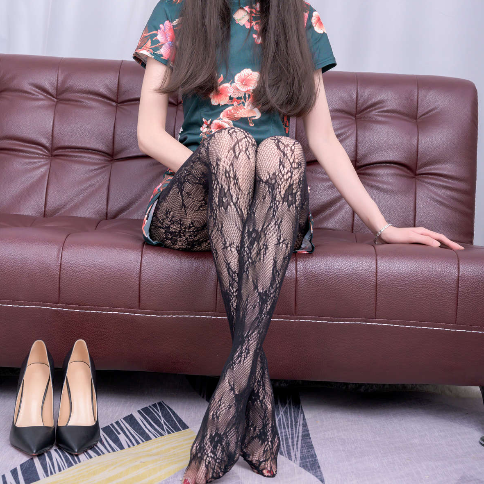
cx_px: 245
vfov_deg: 29.8
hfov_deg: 30.0
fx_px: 902
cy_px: 157
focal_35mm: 57
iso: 320
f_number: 6.3
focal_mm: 44
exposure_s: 1/160
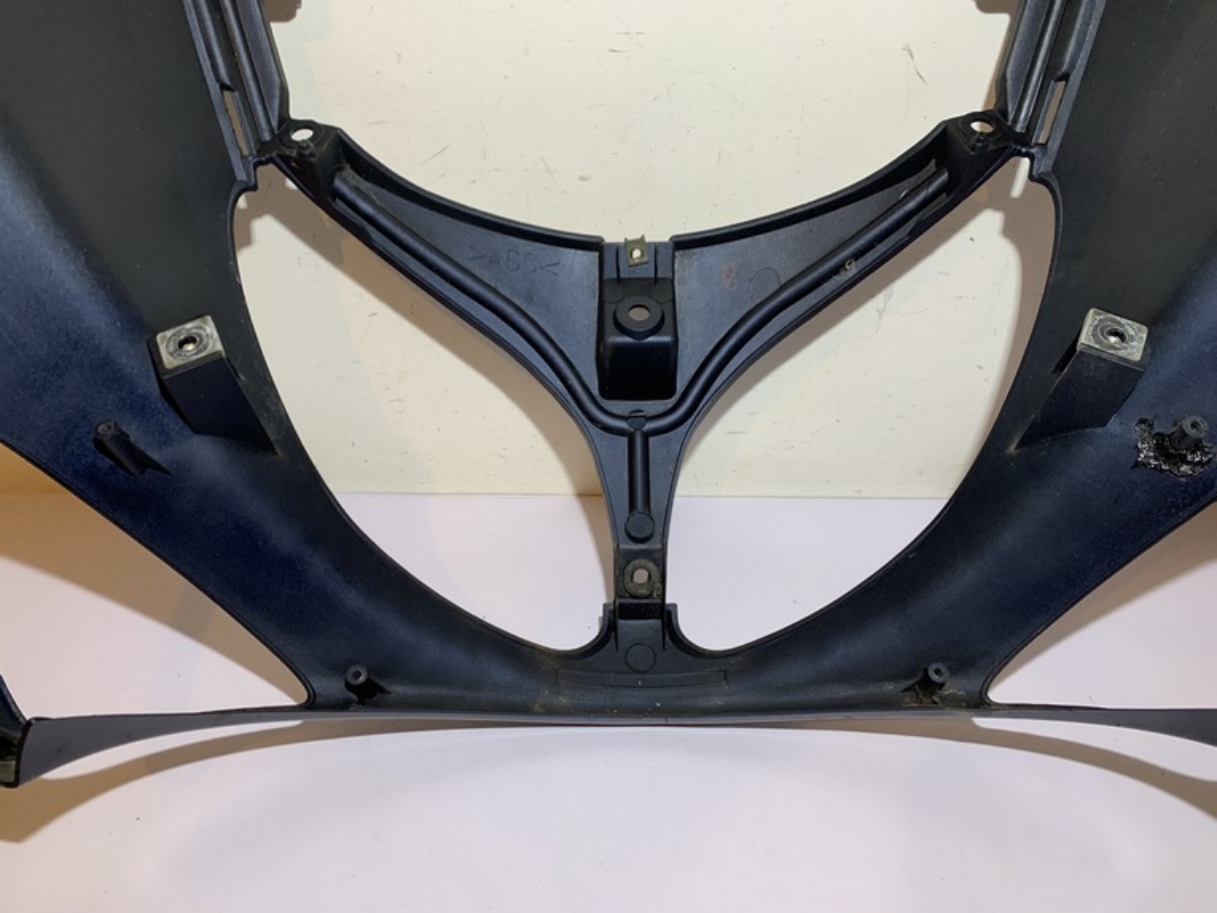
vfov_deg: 53.1
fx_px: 914
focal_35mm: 26
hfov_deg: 67.3
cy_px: 456
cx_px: 608
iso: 80
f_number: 1.8
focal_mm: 4.25
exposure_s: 1/100
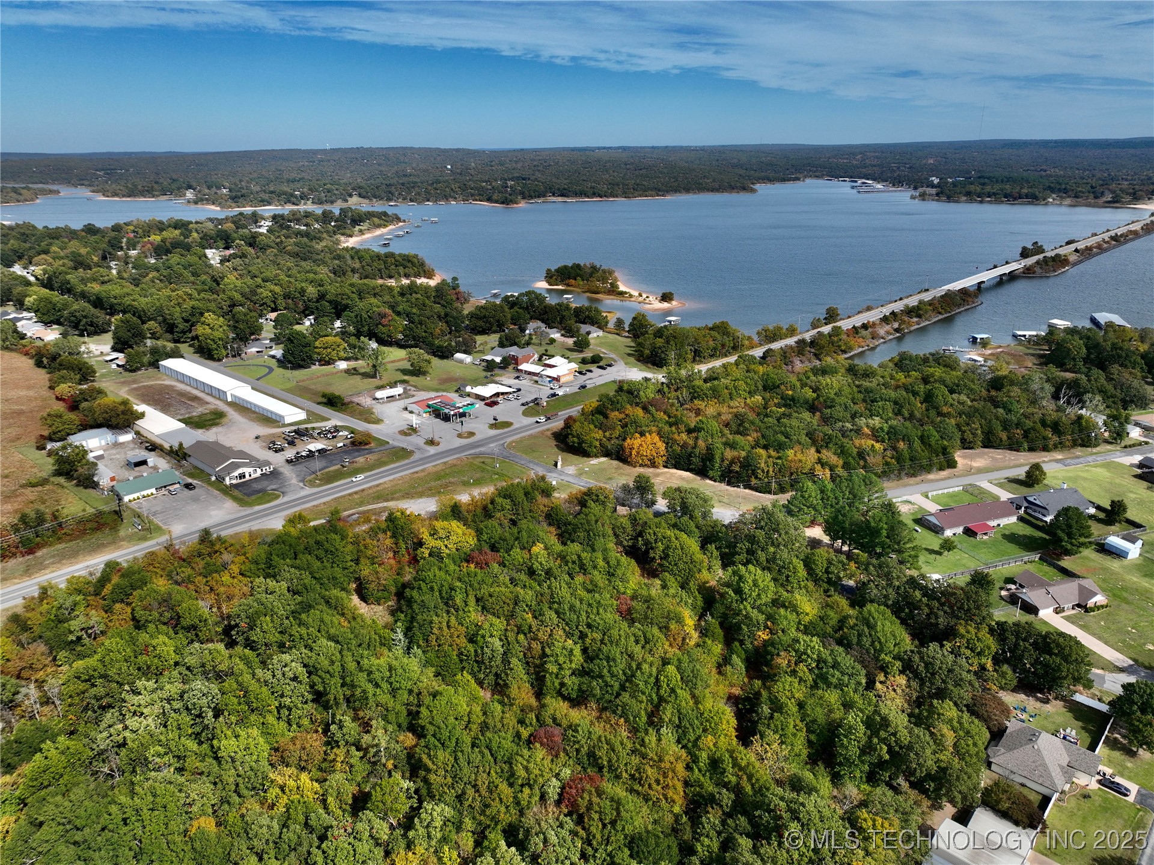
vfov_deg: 56.8
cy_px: 432
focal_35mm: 24
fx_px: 800
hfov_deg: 71.6
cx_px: 577
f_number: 2.8
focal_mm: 12.29
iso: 120
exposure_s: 1/2000
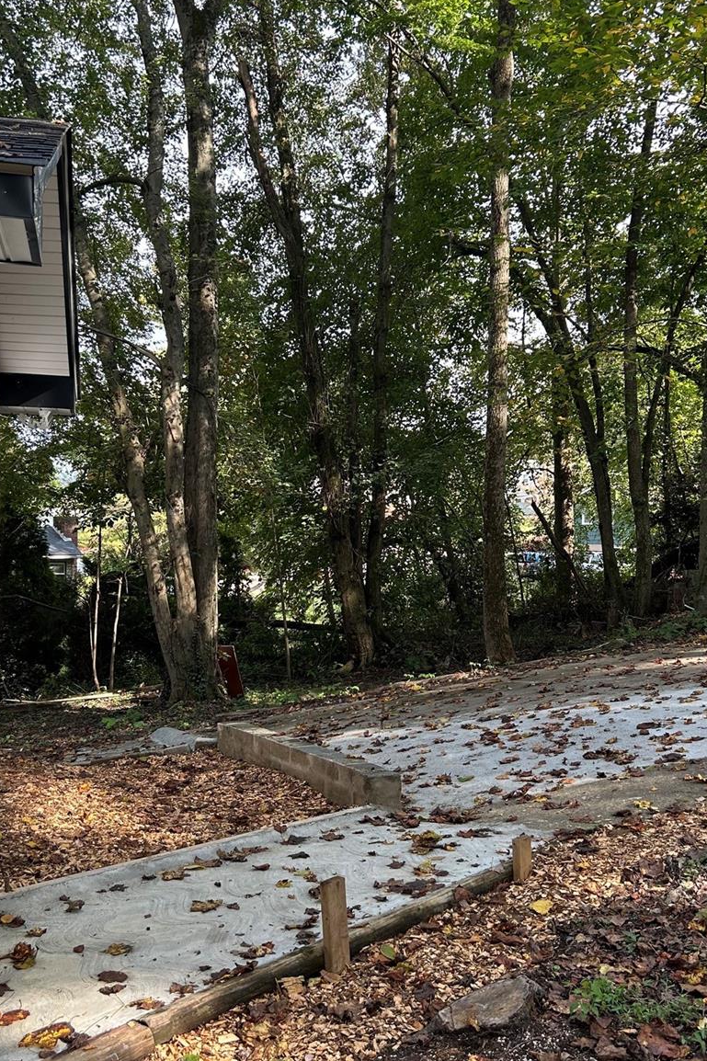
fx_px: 1061
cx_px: 347
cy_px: 532
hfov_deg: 36.9
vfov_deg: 53.1
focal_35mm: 36
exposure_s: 1/359
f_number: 1.5
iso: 50
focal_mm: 5.7
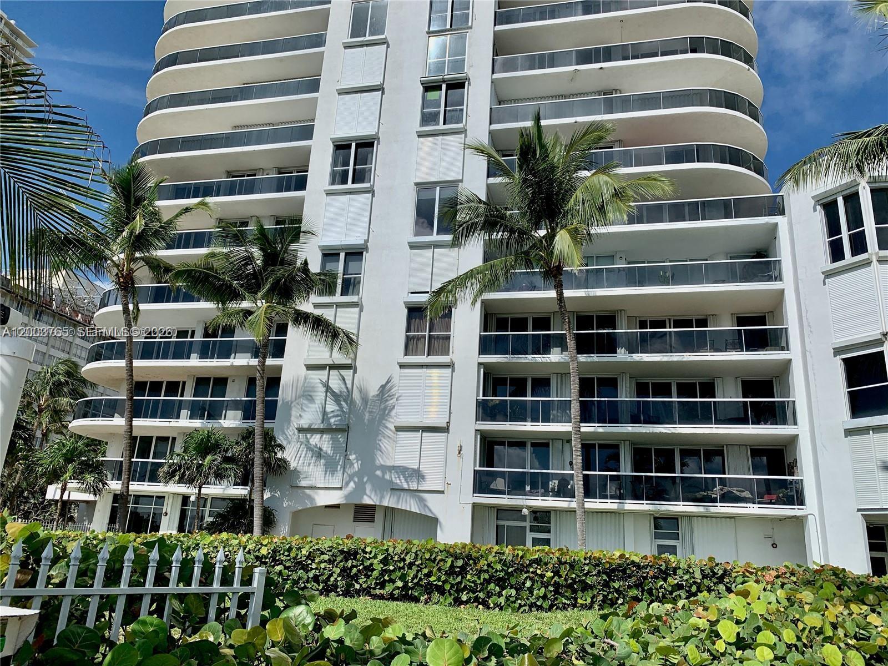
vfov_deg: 53.1
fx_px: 667
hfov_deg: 67.3
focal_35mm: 26
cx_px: 444
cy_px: 333
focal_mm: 4.25
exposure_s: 1/4902
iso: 25
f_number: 1.8
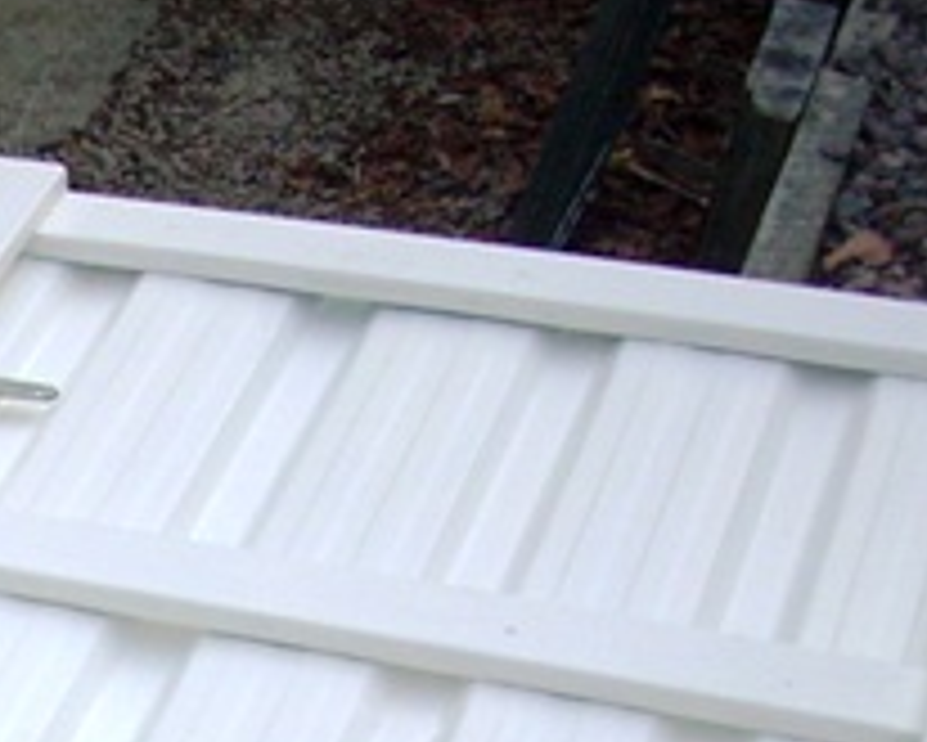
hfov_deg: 13.1
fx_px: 3843
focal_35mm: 140
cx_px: -396
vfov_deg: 10.7
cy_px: 1106
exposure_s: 1/324
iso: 64
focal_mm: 6.2
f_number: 5.6
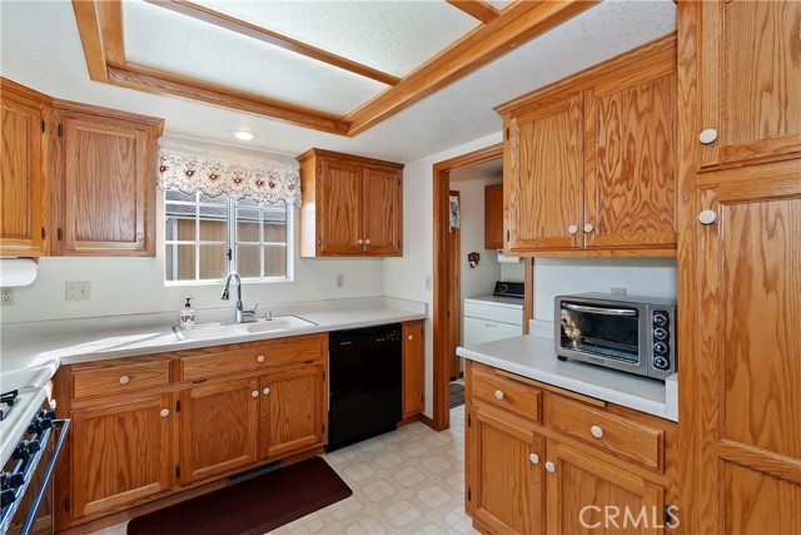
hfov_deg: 100.4
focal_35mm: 15
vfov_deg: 77.4
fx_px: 334
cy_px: 268
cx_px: 400
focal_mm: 10
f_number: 8
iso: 320
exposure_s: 1/30
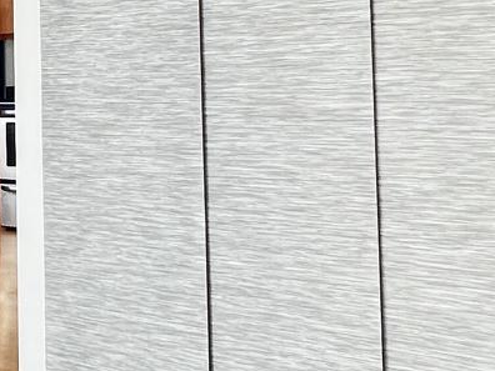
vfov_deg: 20.7
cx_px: -69
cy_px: 57
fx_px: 1001
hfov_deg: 25.5
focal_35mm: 70
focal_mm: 1.57
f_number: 1.8
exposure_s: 1/99
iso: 64
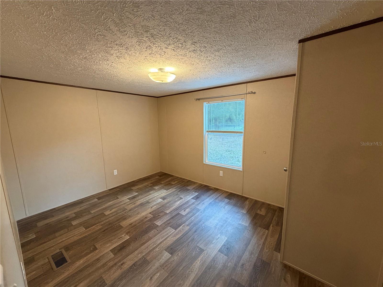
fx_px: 155
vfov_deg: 85.7
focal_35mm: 14
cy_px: 144
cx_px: 192
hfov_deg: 102.1
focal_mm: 2.22
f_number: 2.2
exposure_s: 1/60
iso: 320
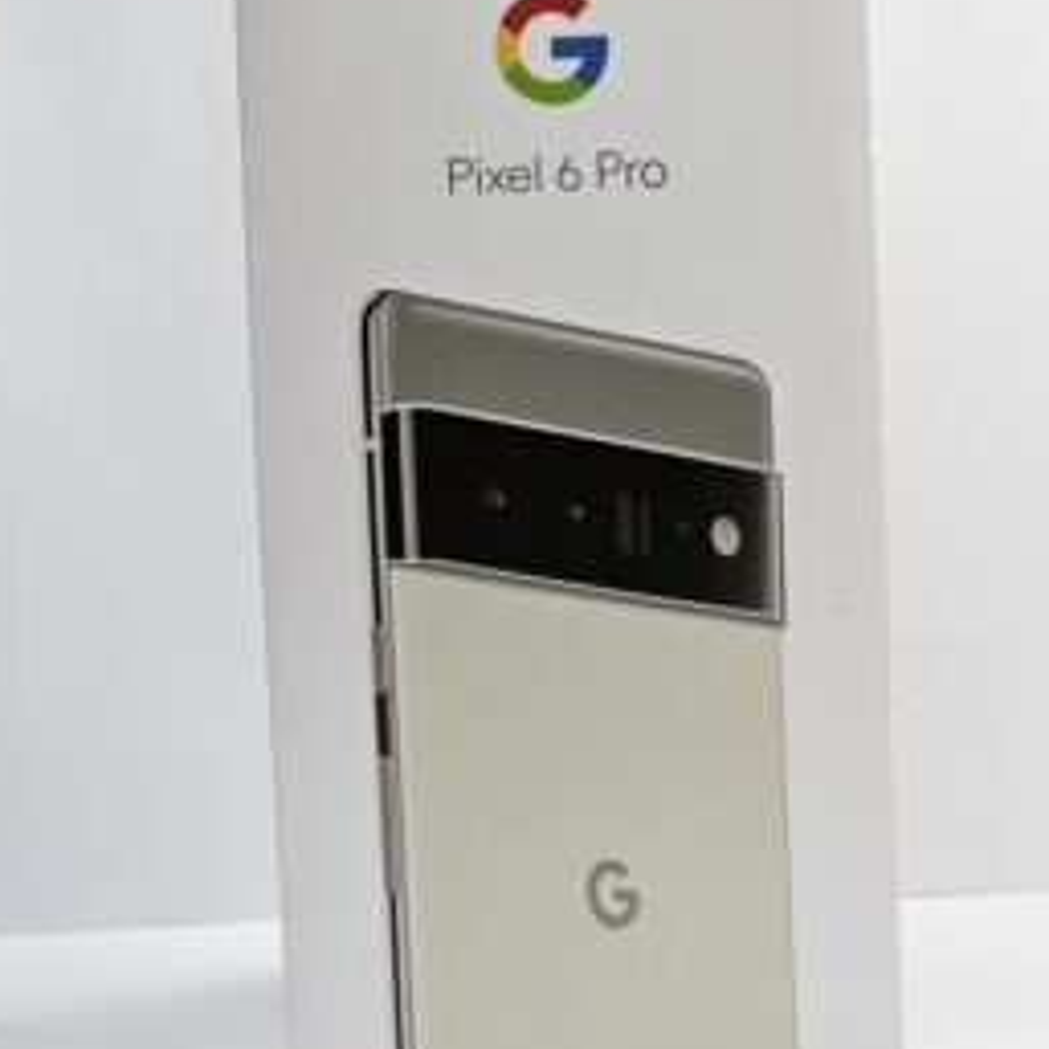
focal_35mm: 95
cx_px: 555
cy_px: 424
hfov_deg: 18.3
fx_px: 3257
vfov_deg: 18.3
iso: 100
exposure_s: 1/100
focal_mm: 7.9
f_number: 2.4
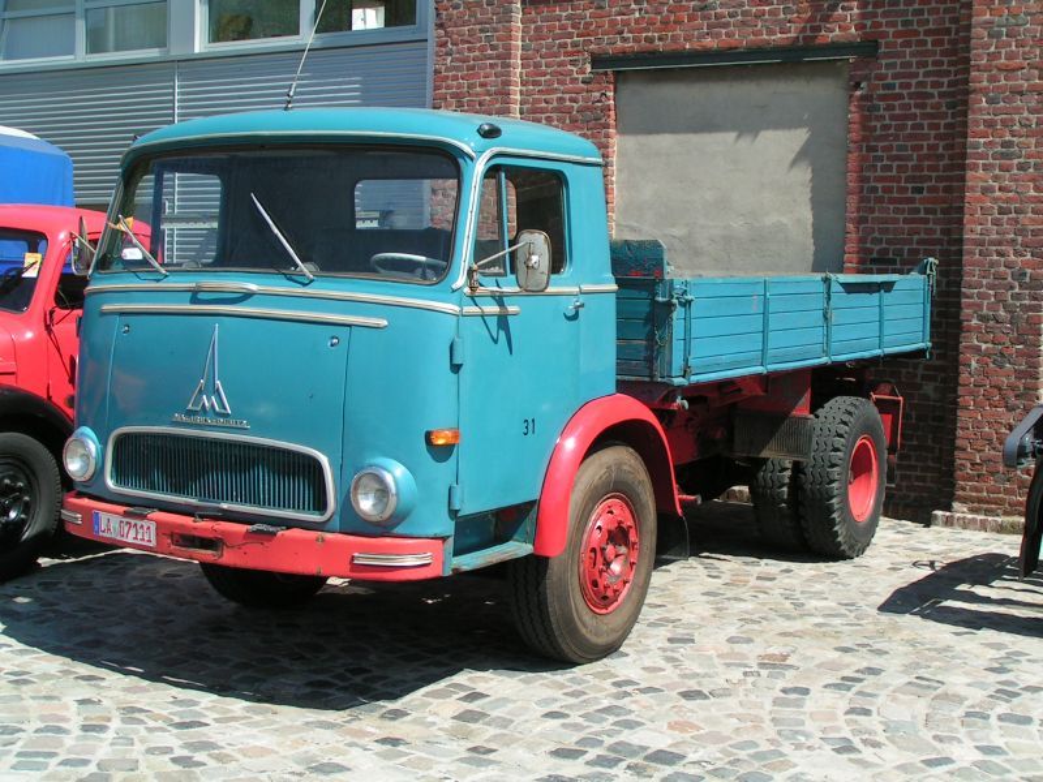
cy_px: 391
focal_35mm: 49
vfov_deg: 29.7
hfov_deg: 38.9
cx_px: 522
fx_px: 1476
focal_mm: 7.6
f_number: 5.6
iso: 50
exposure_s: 1/200
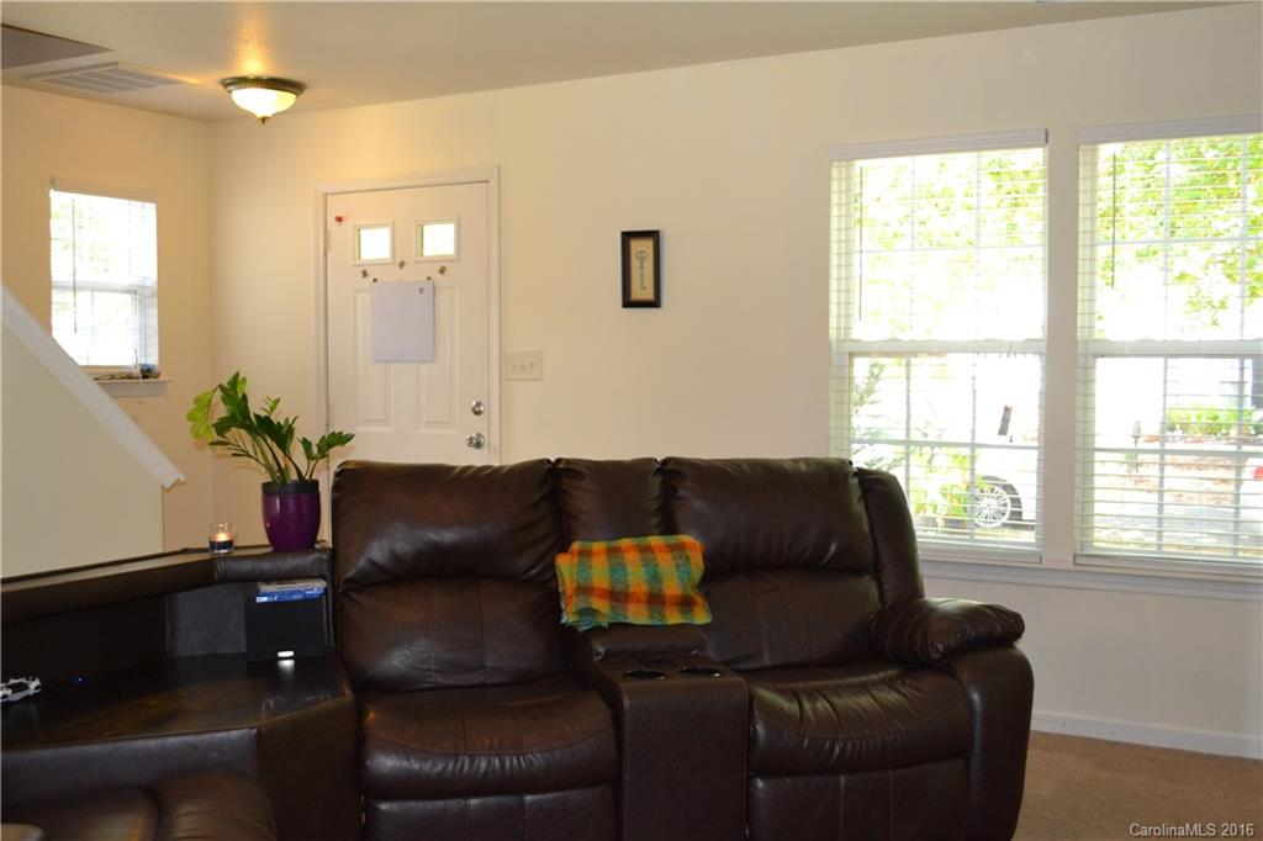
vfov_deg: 36.8
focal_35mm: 36
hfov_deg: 53.1
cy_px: 420
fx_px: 1263
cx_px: 632
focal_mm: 24
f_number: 4
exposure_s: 1/60
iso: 720
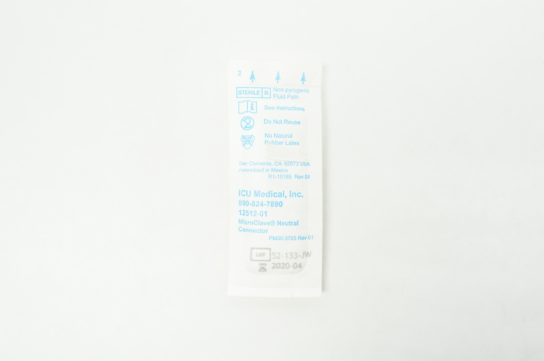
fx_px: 543
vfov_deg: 36.8
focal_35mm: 36
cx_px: 272
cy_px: 180
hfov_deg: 53.2
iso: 400
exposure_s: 1/40
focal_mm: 24
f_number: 5.6
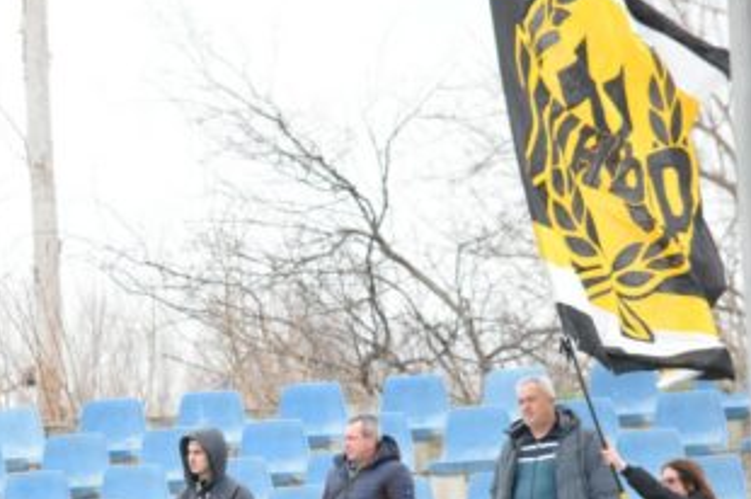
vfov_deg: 2.1
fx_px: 13358
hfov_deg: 3.2
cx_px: 94
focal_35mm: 641
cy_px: 397
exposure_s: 1/800
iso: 1600
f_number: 5.3
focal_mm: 210
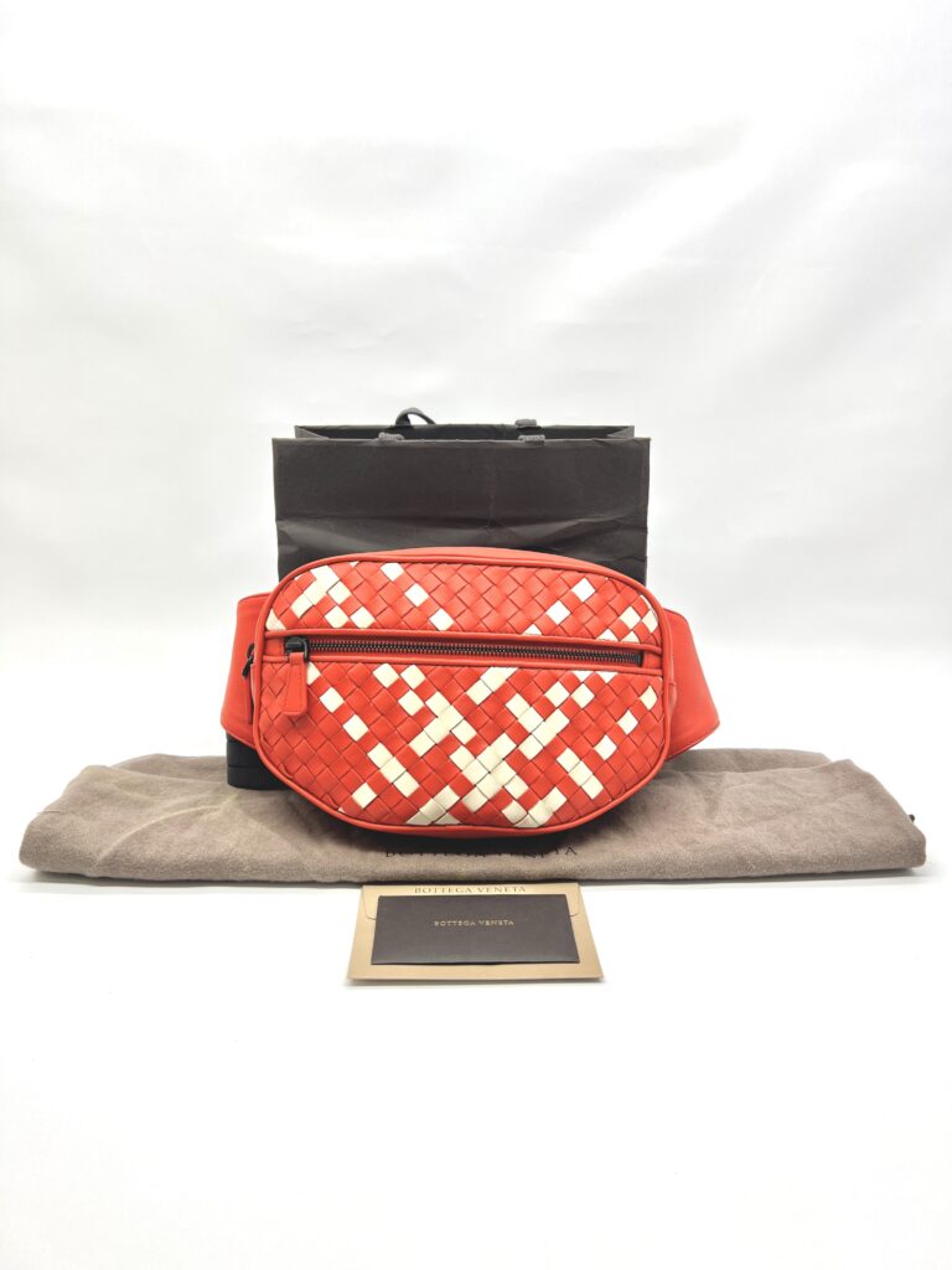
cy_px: 635
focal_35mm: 26
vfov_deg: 67.3
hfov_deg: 53.1
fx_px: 953
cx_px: 476
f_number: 1.5
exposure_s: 1/111
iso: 32
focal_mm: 5.7
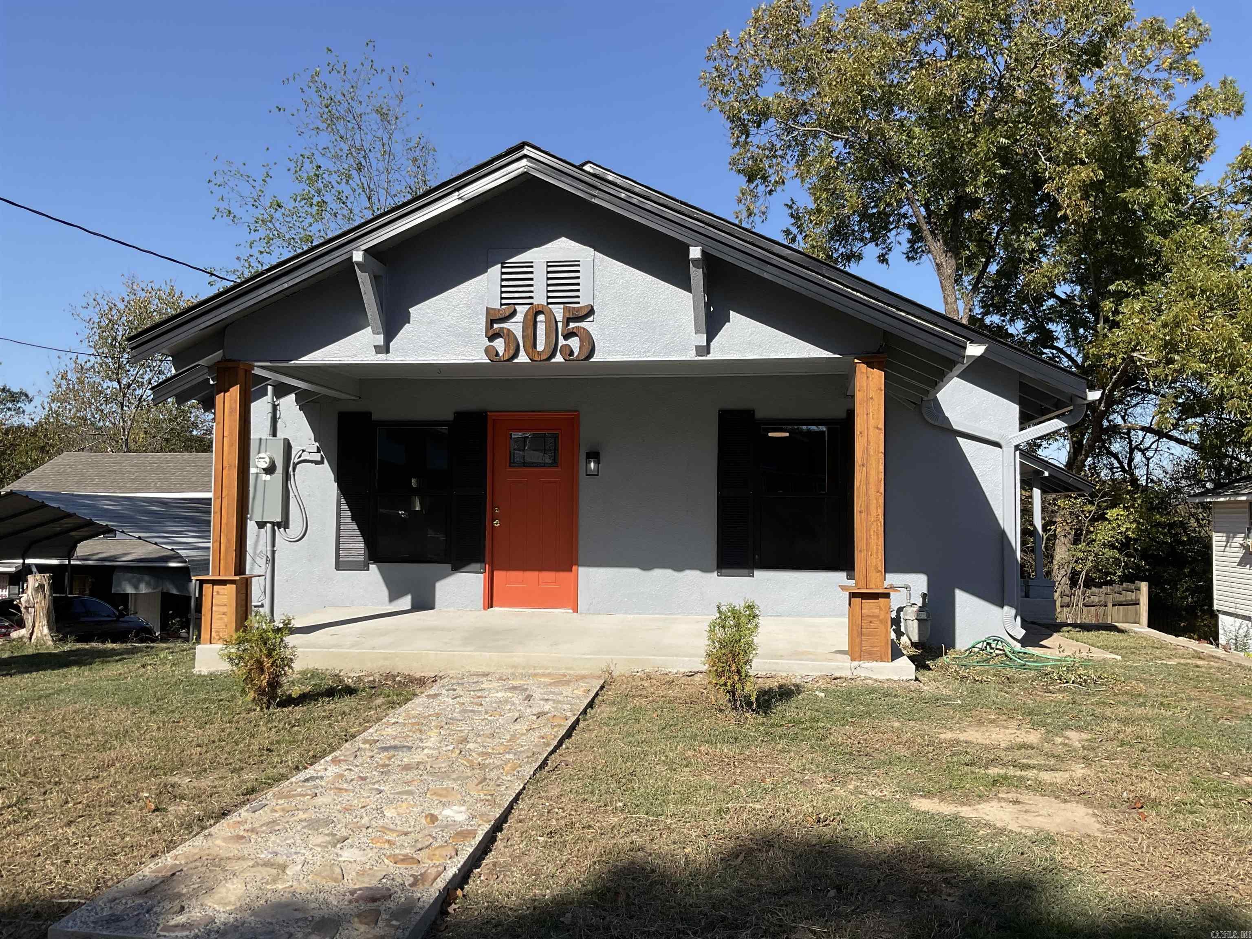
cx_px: 626
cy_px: 470
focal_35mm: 29
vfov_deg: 48.2
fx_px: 1049
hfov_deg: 61.7
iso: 16
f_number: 1.8
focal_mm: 3
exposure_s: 1/1984
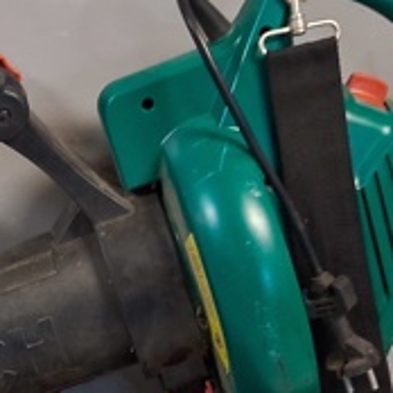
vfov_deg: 15.1
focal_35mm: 110
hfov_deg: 15.1
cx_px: -117
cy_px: 515
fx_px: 1413
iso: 500
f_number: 1.8
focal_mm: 4
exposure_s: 1/33
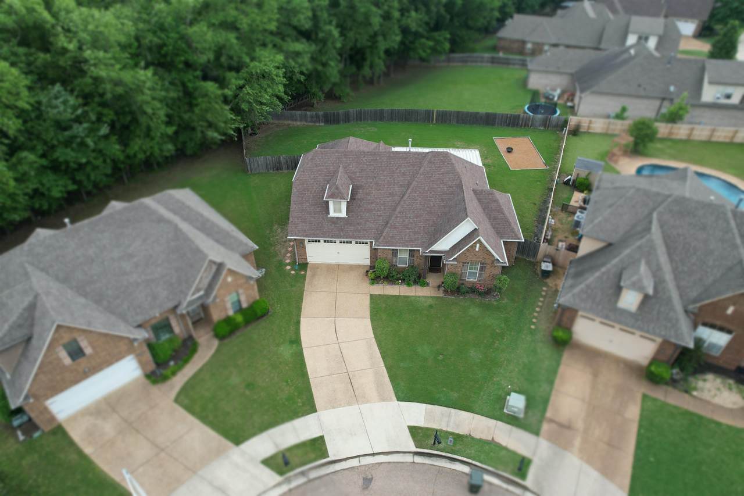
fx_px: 455
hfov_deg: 78.6
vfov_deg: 57.2
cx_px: 372
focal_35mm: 22
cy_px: 248
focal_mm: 8.38
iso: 110
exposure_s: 1/180
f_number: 2.8
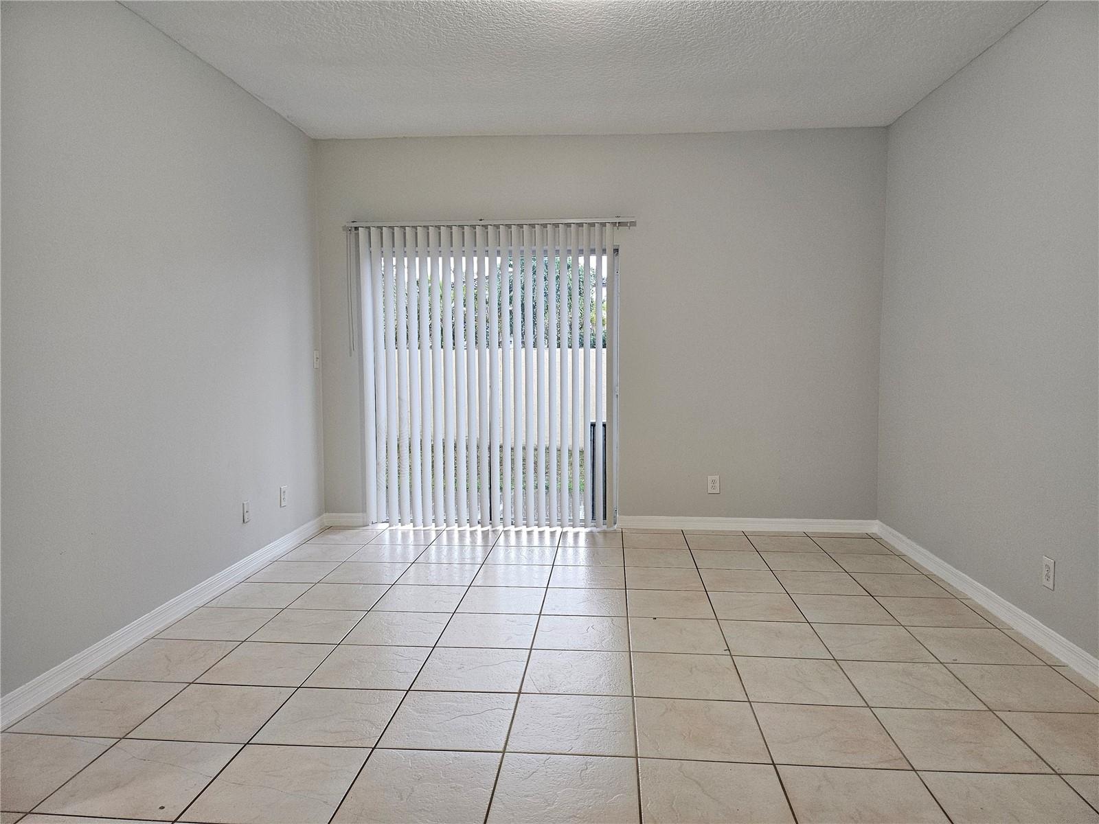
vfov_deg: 56.8
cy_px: 412
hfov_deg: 71.6
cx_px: 550
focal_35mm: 24
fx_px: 762
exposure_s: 1/120
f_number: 1.8
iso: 250
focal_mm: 5
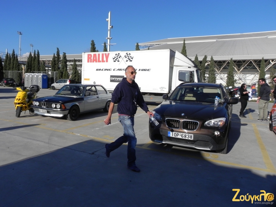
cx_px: 138
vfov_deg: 53.1
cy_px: 104
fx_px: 207
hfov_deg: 67.3
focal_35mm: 26
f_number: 8
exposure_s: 1/568
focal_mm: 4.6
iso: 160
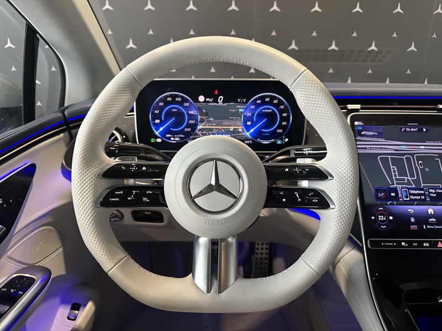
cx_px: 221
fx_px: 306
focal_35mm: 24
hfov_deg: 71.6
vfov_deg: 56.8
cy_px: 166
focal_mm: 6.86
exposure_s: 1/59
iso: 500
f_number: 1.78
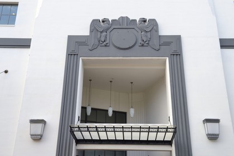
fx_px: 286
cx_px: 117
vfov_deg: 30.5
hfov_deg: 44.5
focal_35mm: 44
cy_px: 78
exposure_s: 1/200
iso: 200
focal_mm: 44
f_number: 9
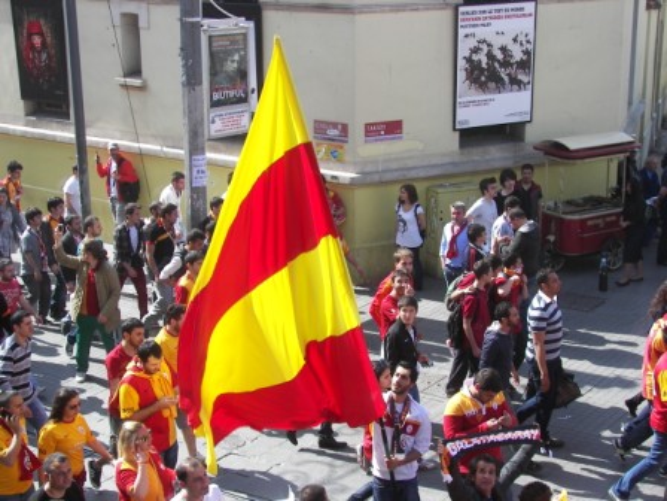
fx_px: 1233
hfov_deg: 30.3
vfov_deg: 22.9
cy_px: 250
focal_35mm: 64
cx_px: 334
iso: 50
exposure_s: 1/250
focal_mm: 10.6
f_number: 2.8
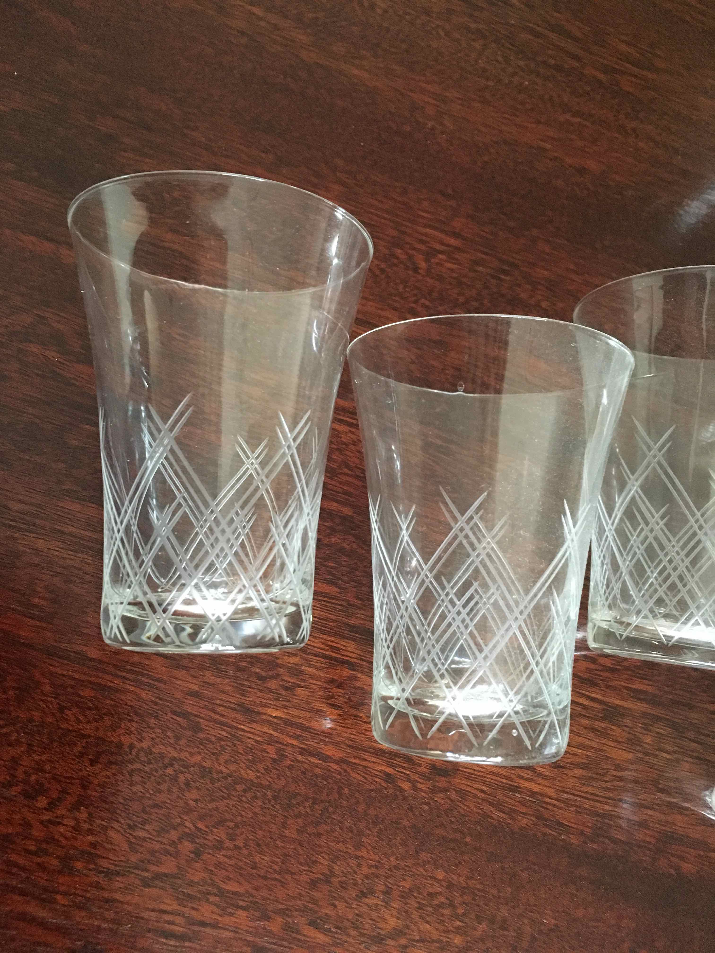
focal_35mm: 29
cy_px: 476
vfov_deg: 61.7
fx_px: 799
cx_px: 358
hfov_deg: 48.2
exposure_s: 1/17
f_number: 2.2
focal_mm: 4.15
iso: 320
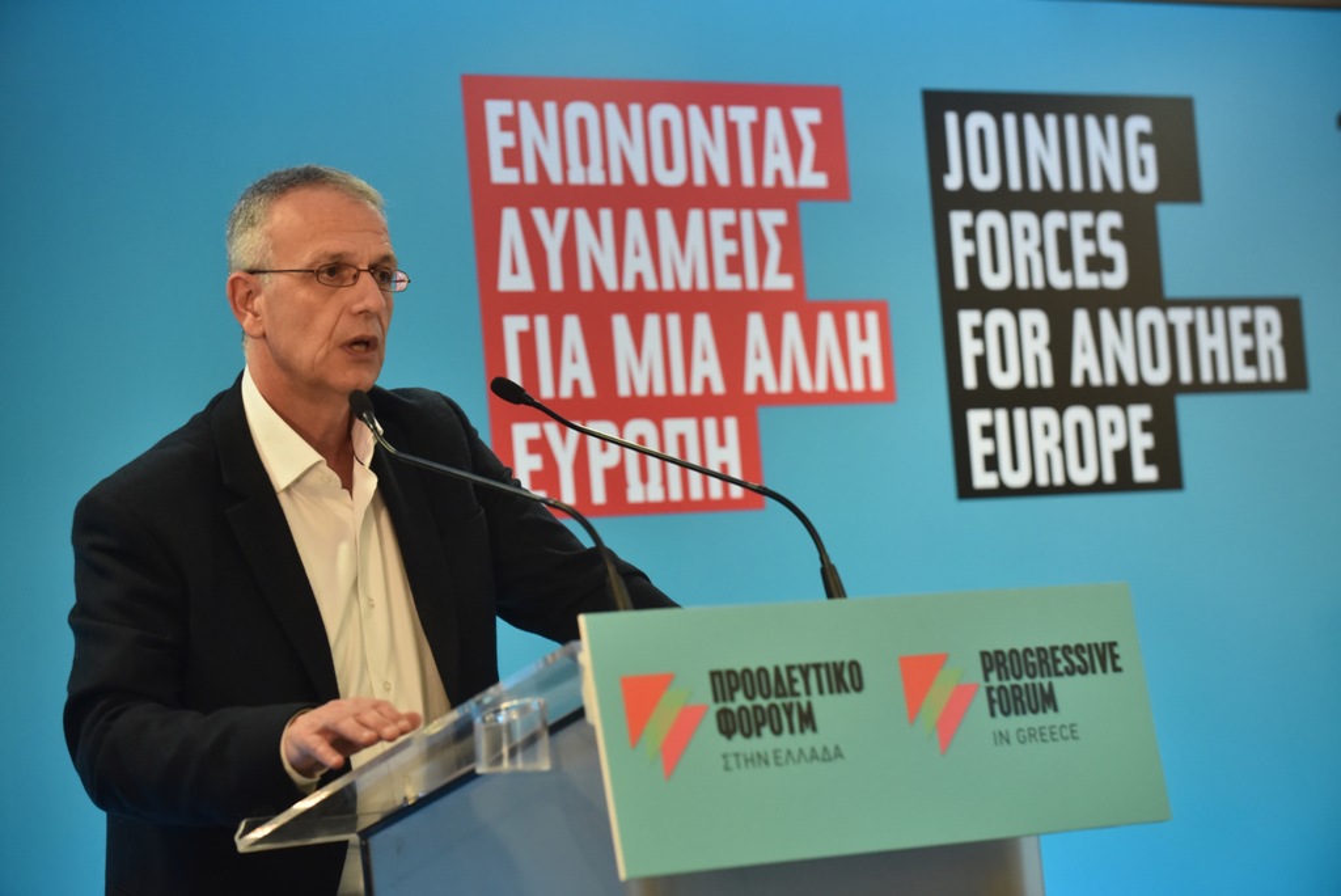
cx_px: 670
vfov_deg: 11.0
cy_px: 448
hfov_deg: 16.4
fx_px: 4659
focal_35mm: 125
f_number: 5
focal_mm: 125
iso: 2000
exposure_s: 1/250
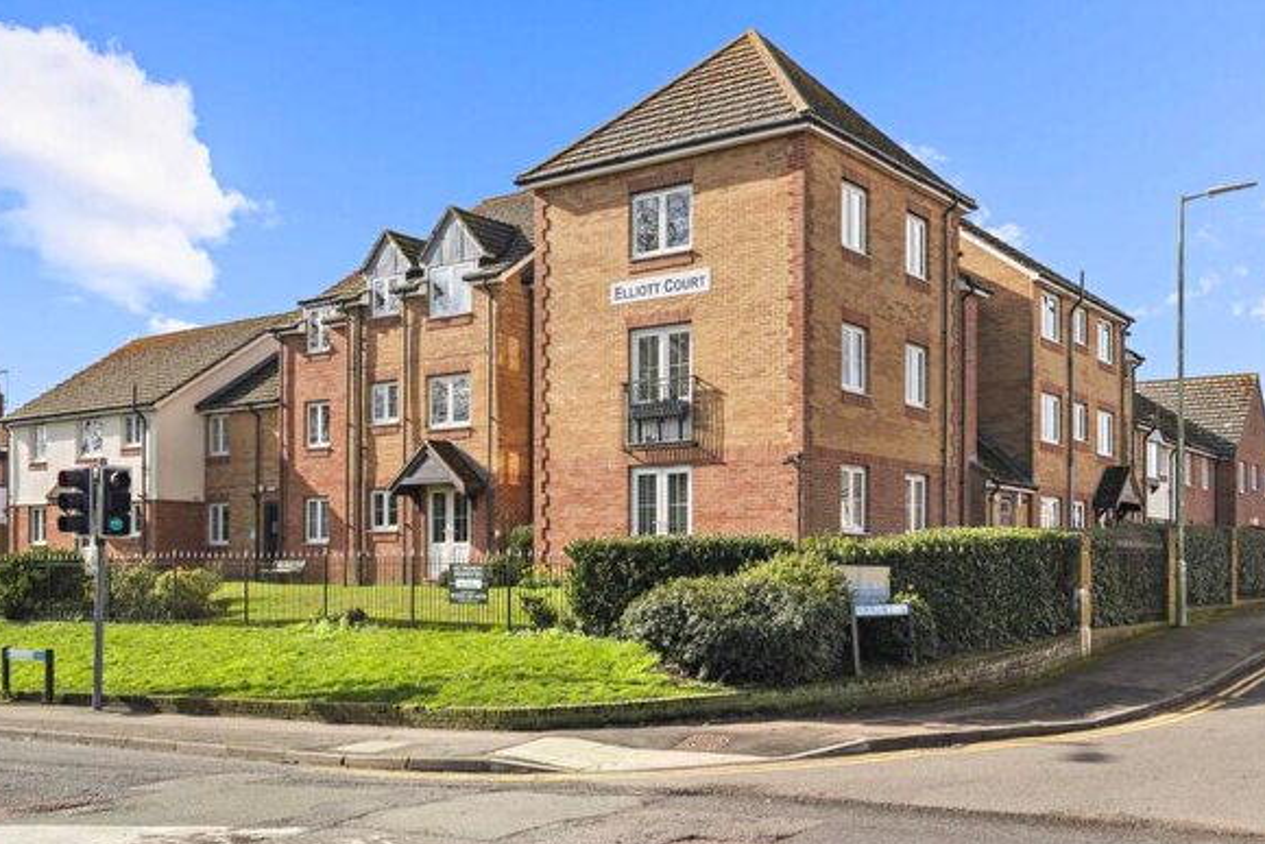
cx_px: 698
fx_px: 1251
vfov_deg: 37.2
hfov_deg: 53.5
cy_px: 385
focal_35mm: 36
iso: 320
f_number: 8
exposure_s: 1/200
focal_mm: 29.5
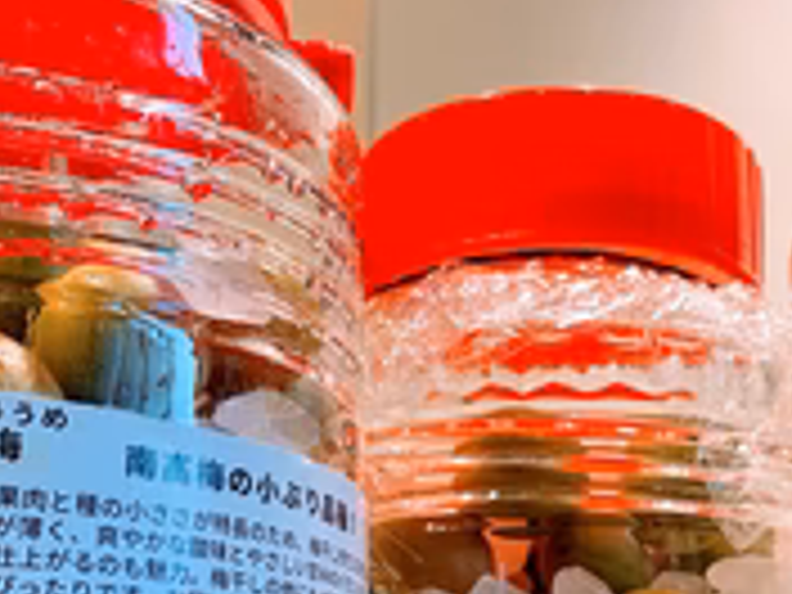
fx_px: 1350
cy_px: 554
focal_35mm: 59
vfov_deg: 24.0
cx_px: 590
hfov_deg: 32.1
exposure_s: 1/50
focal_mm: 5.1
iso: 160
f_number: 1.6
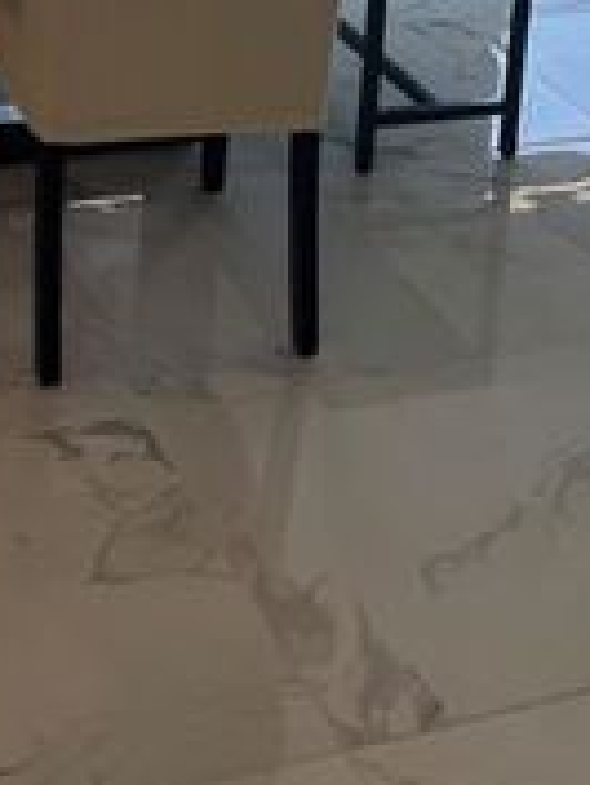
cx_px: 113
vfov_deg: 21.5
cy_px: -346
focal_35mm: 78
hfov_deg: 18.7
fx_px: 1770
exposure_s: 1/161
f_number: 1.5
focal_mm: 5.7
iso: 40
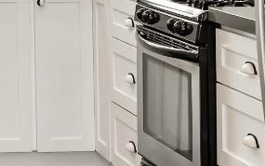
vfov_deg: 6.6
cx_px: -239
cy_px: -125
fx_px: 1394
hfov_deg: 10.1
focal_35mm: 193
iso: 400
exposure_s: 1/25
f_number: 6.3
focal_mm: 24
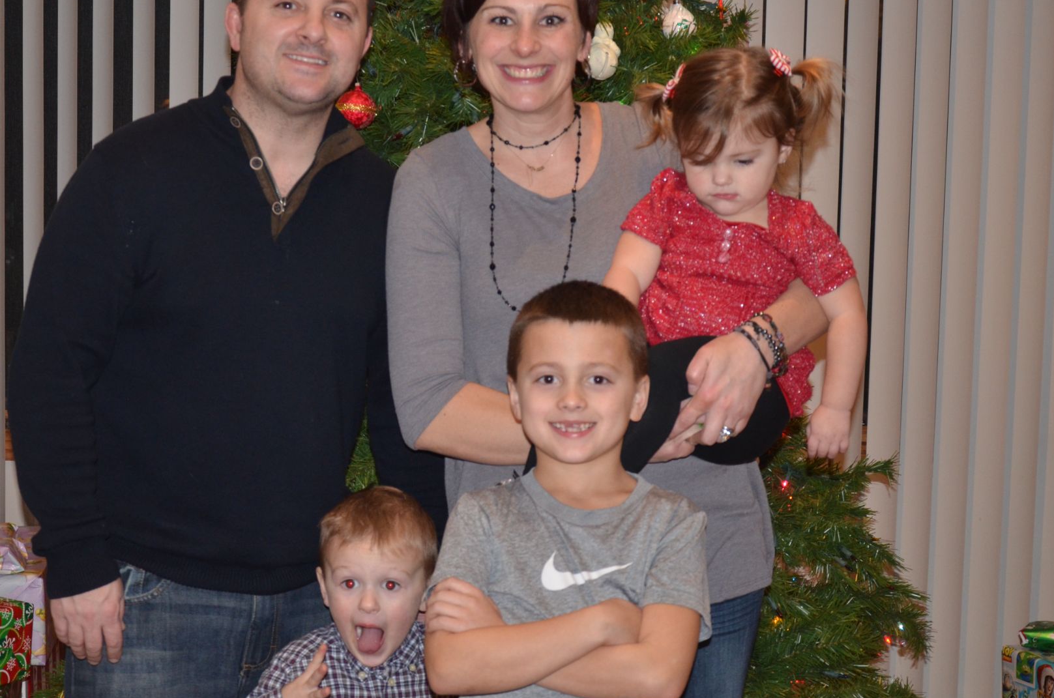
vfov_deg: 17.8
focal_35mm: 76
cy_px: 270
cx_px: 428
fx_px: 2221
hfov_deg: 26.7
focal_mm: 40
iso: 800
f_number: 4.5
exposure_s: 1/60
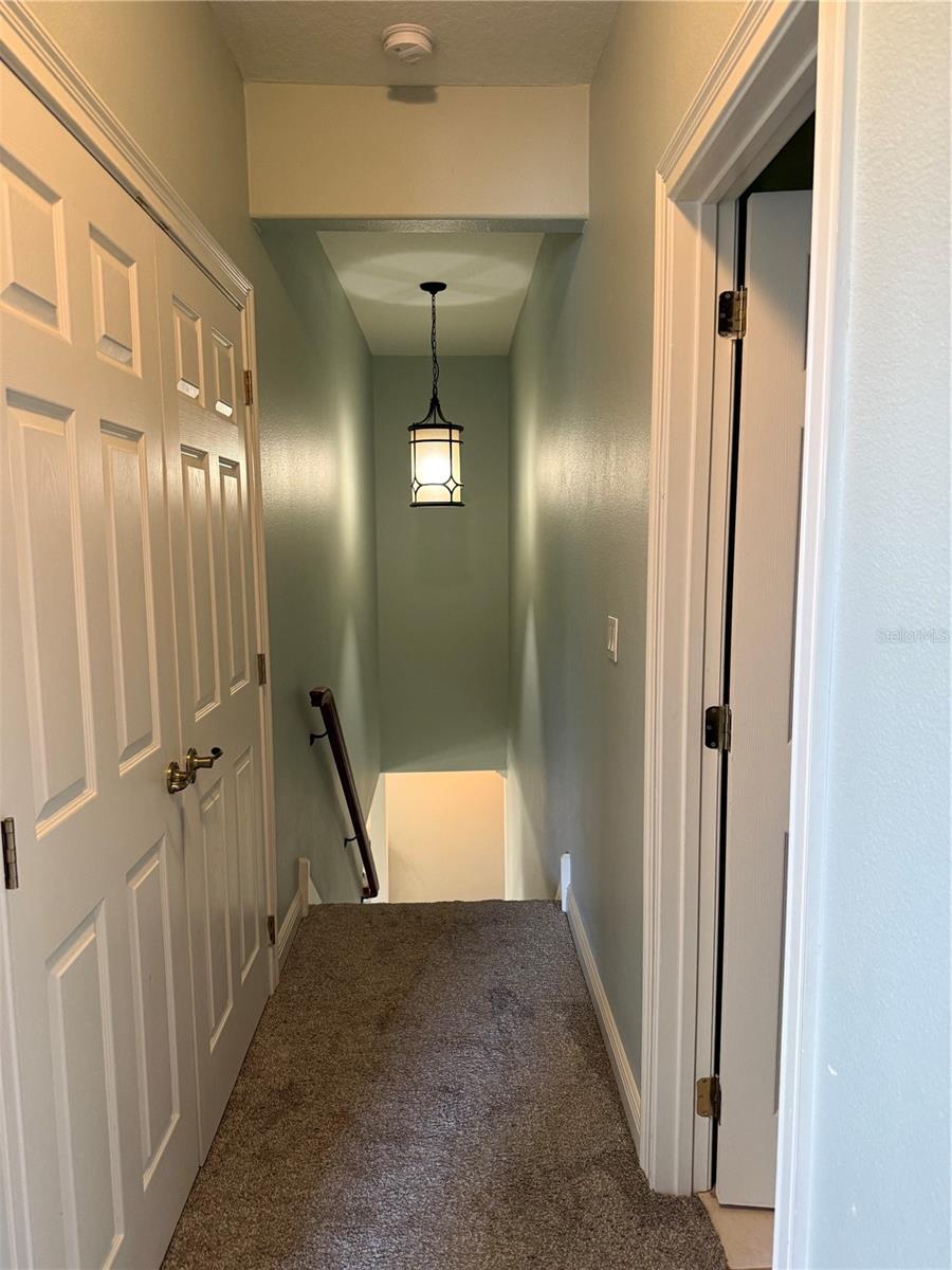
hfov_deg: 56.8
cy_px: 635
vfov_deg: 71.6
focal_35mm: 24
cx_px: 476
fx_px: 880
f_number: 1.78
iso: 400
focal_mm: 6.76
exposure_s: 1/60
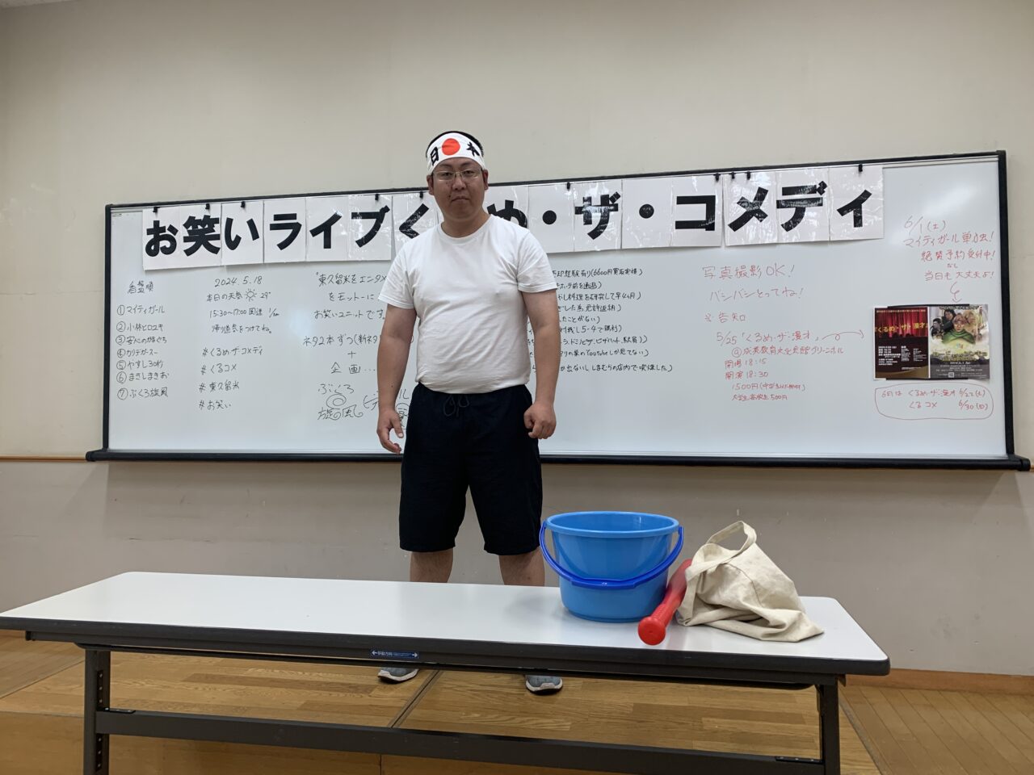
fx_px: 777
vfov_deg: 53.1
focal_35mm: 26
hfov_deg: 67.3
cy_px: 388
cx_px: 517
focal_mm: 4.25
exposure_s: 1/100
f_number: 1.8
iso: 64
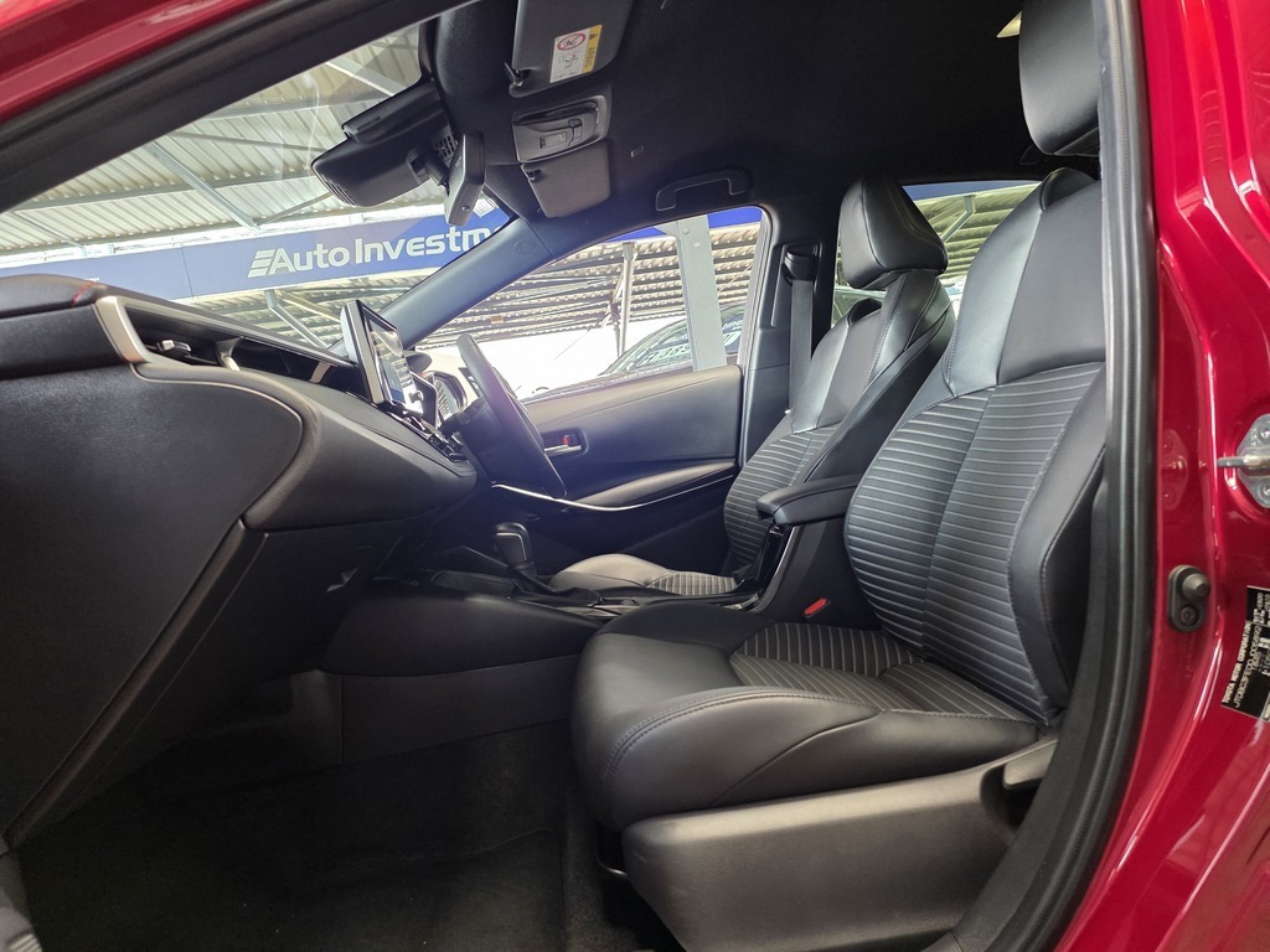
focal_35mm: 23
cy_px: 476
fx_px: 844
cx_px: 635
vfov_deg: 58.9
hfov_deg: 73.9
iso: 400
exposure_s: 1/100
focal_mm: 6.25
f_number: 1.7
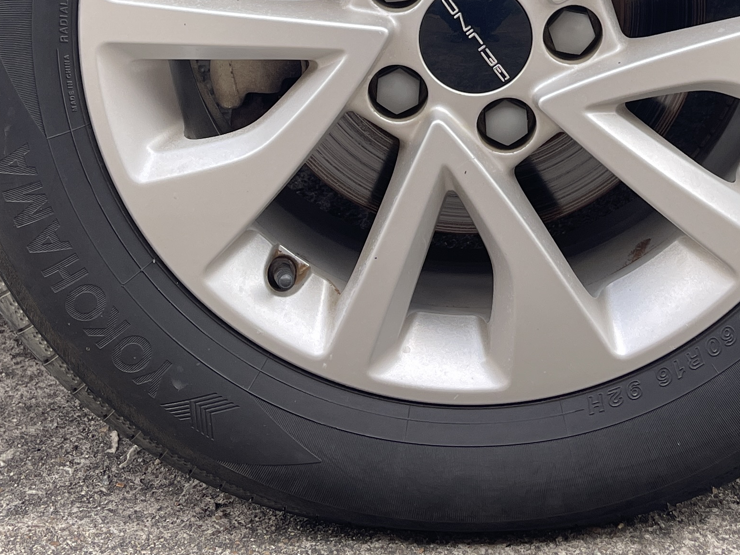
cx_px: 516
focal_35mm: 65
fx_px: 1389
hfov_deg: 29.5
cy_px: -122
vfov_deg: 21.0
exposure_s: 1/121
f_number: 1.6
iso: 80
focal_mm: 5.1
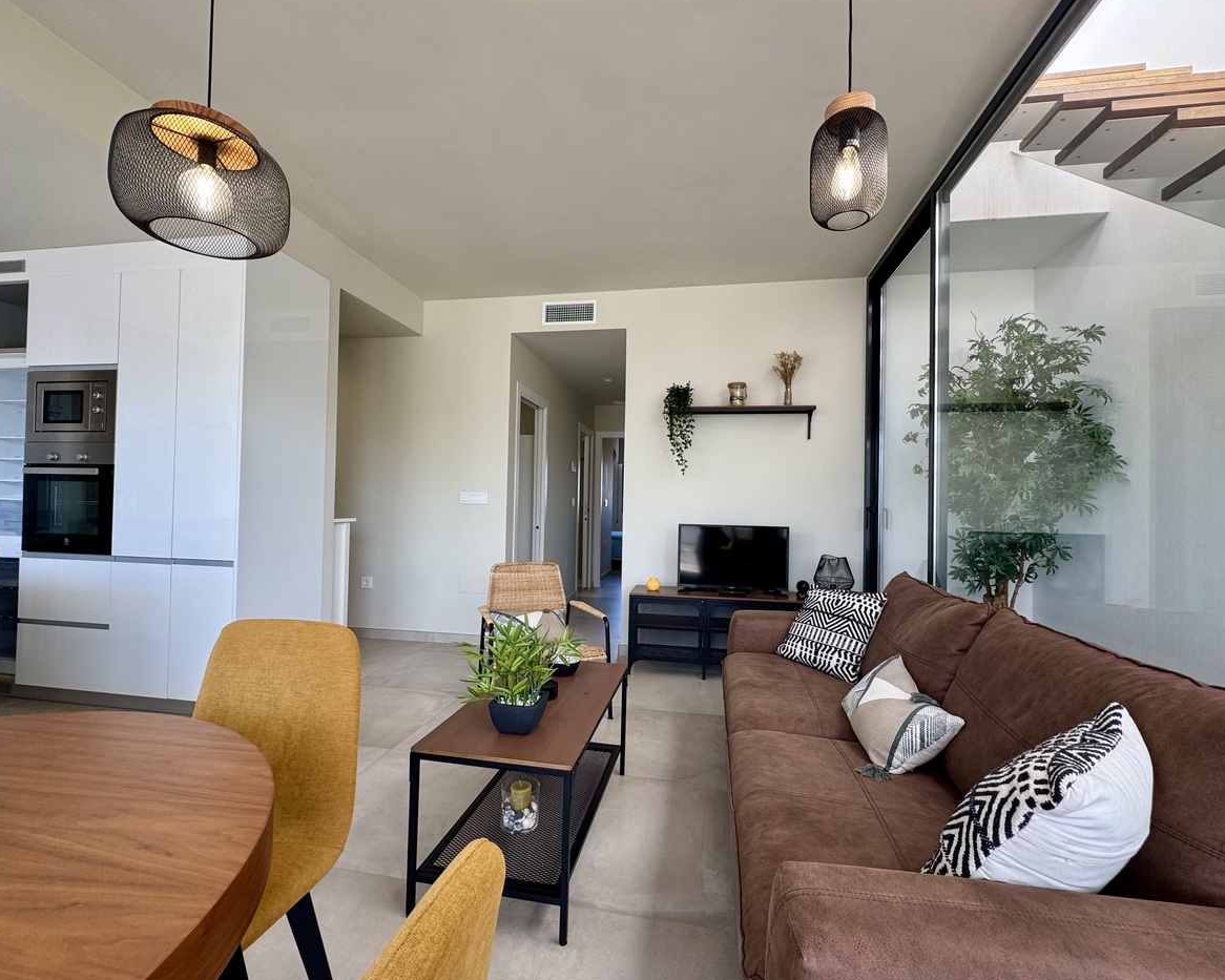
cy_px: 498
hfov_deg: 96.8
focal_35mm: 15
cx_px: 618
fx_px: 544
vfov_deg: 84.0
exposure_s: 1/99
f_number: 2.2
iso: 50
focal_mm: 2.22
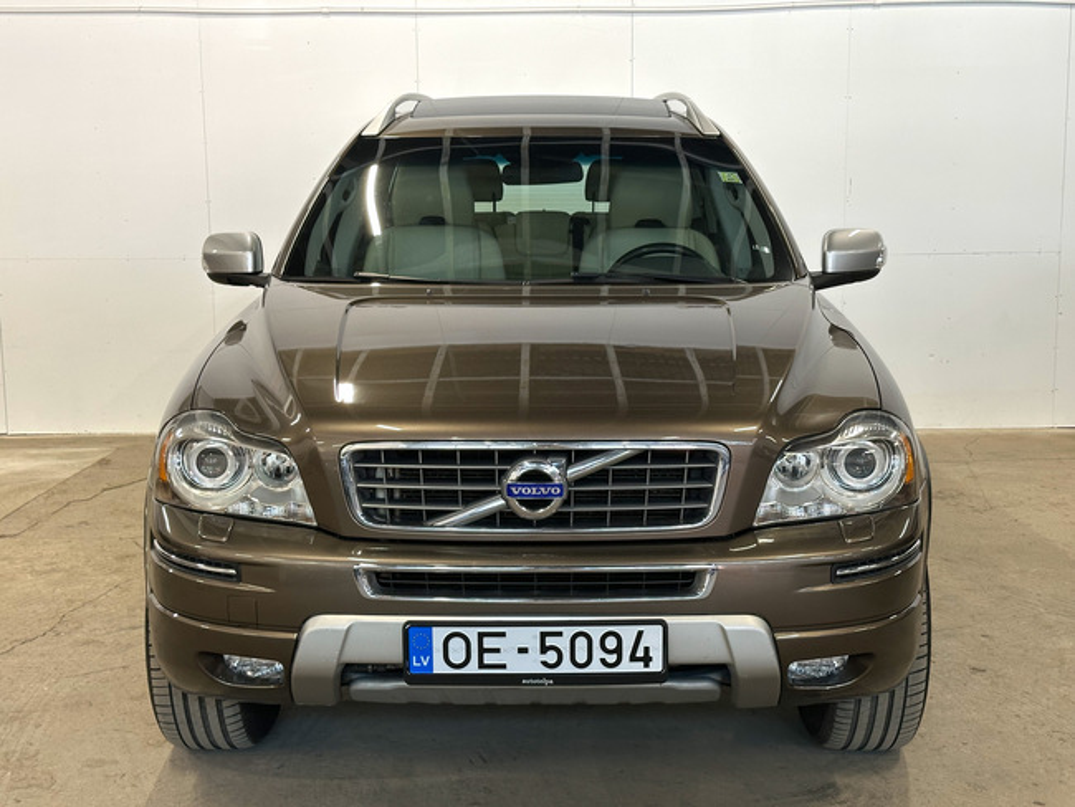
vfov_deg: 30.3
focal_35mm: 48
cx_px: 538
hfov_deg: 39.6
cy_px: 404
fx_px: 1491
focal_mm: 6.86
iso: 125
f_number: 1.8
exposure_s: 1/50
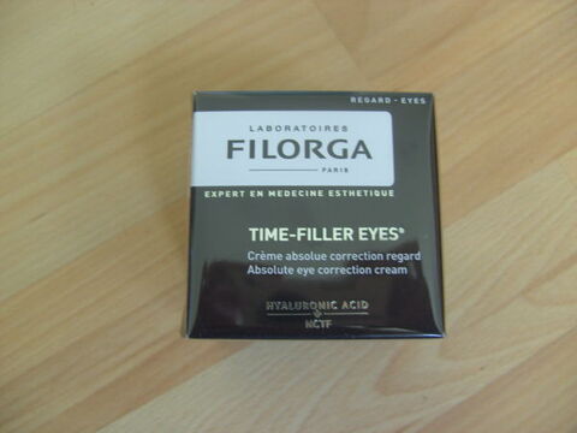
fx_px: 617
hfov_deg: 50.1
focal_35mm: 37
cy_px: 216
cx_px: 288
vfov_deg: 38.7
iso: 100
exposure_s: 1/17
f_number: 2.8
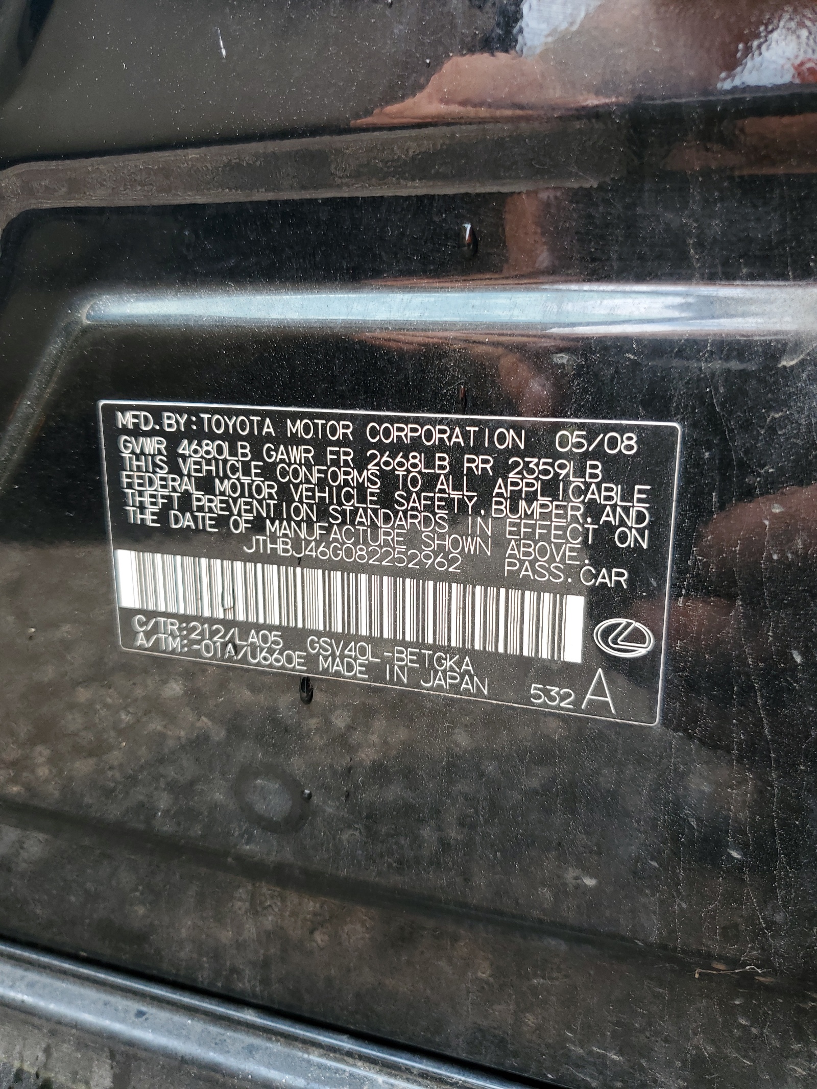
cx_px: 408
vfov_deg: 67.3
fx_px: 818
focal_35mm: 26
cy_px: 544
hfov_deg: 53.1
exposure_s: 1/143
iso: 50
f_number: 1.5
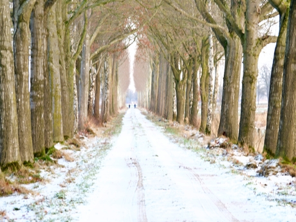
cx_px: 148
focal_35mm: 216
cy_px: 111
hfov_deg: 9.2
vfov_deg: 6.9
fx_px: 1847
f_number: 5.6
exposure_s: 1/60
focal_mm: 108
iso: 400
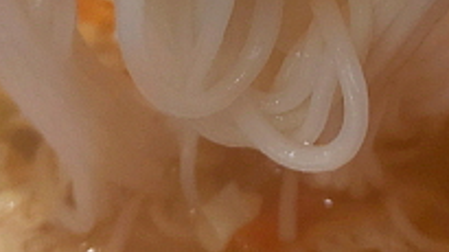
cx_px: 280
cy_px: -46
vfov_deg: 13.8
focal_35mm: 85
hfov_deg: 25.0
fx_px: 1011
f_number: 2
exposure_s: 1/24
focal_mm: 4.58
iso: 640
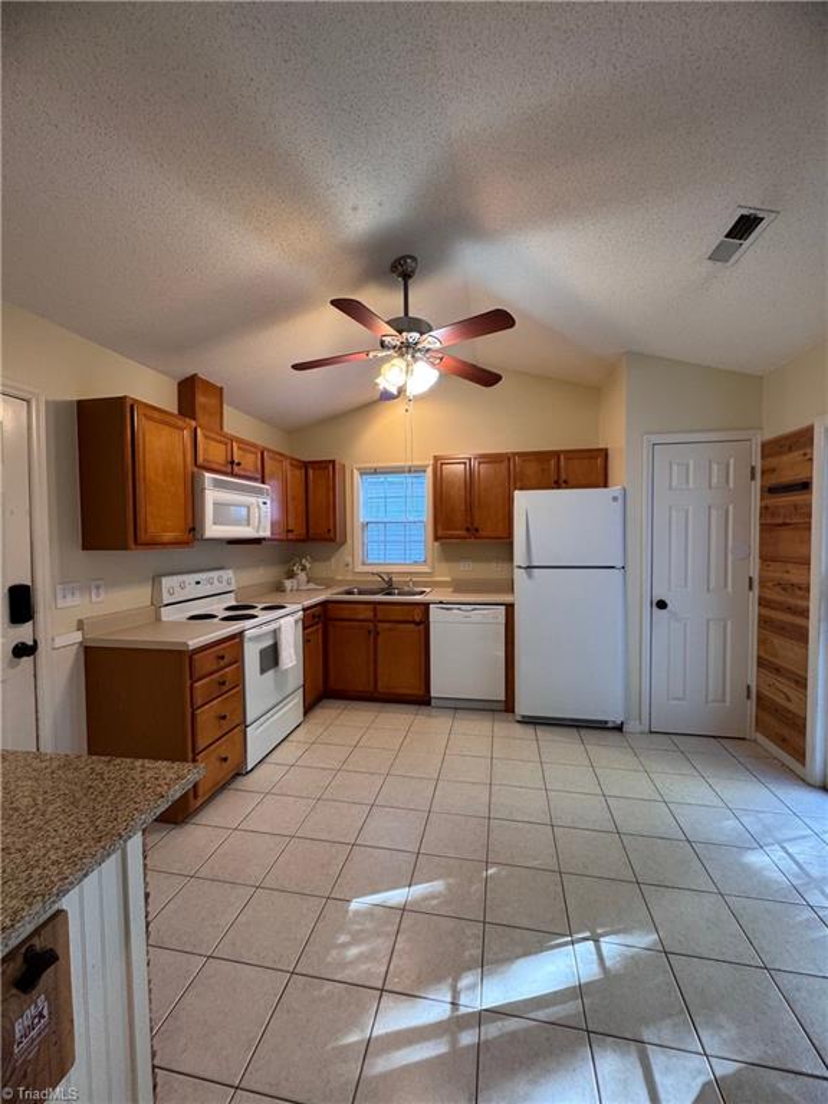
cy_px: 552
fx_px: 446
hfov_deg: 85.7
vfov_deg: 102.1
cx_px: 414
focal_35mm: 14
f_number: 2.2
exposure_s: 1/60
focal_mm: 2.22
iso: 160
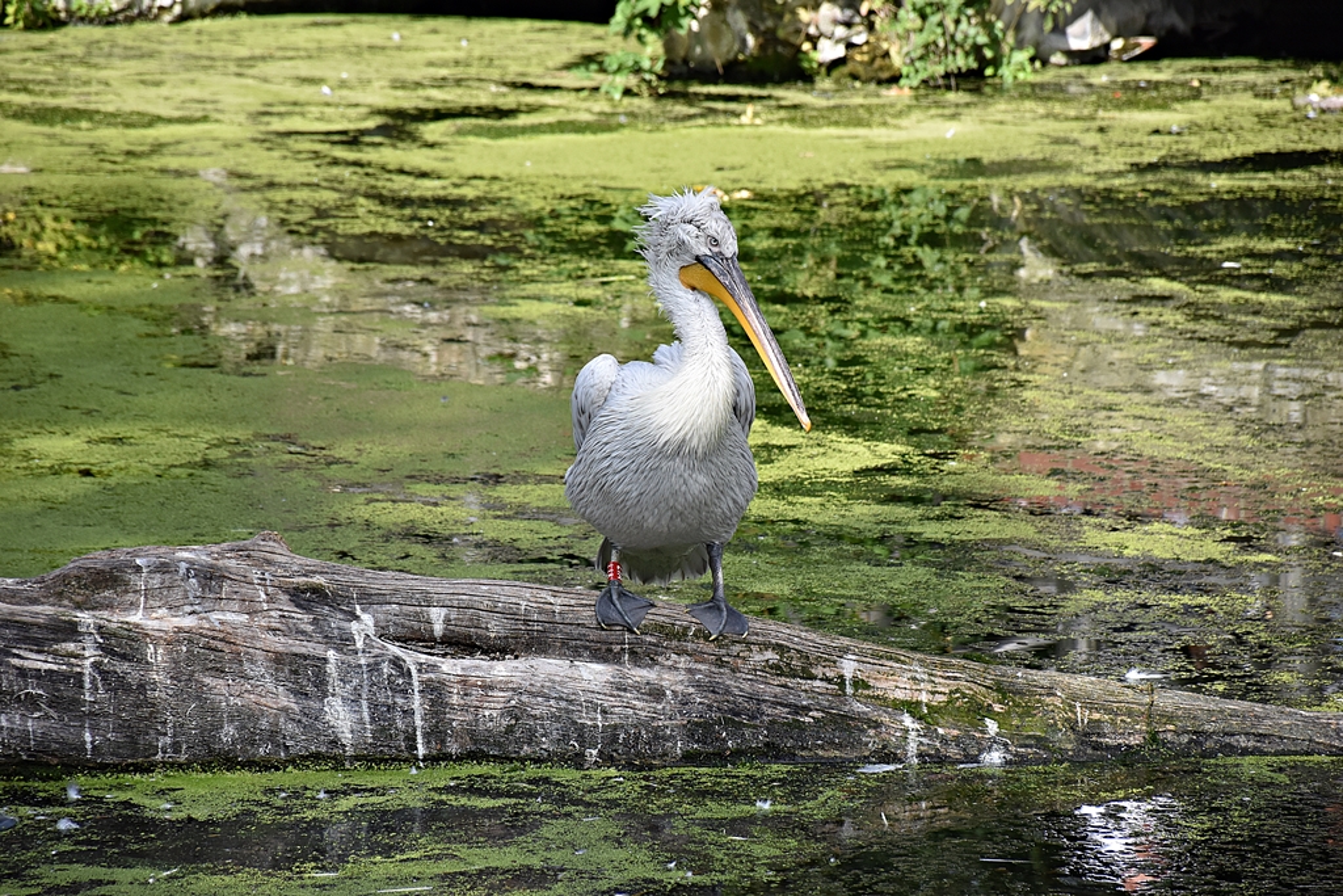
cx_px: 672
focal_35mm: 210
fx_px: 7835
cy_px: 448
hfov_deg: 9.8
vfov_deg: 6.5
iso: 560
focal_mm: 140
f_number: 5.6
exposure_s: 1/1000
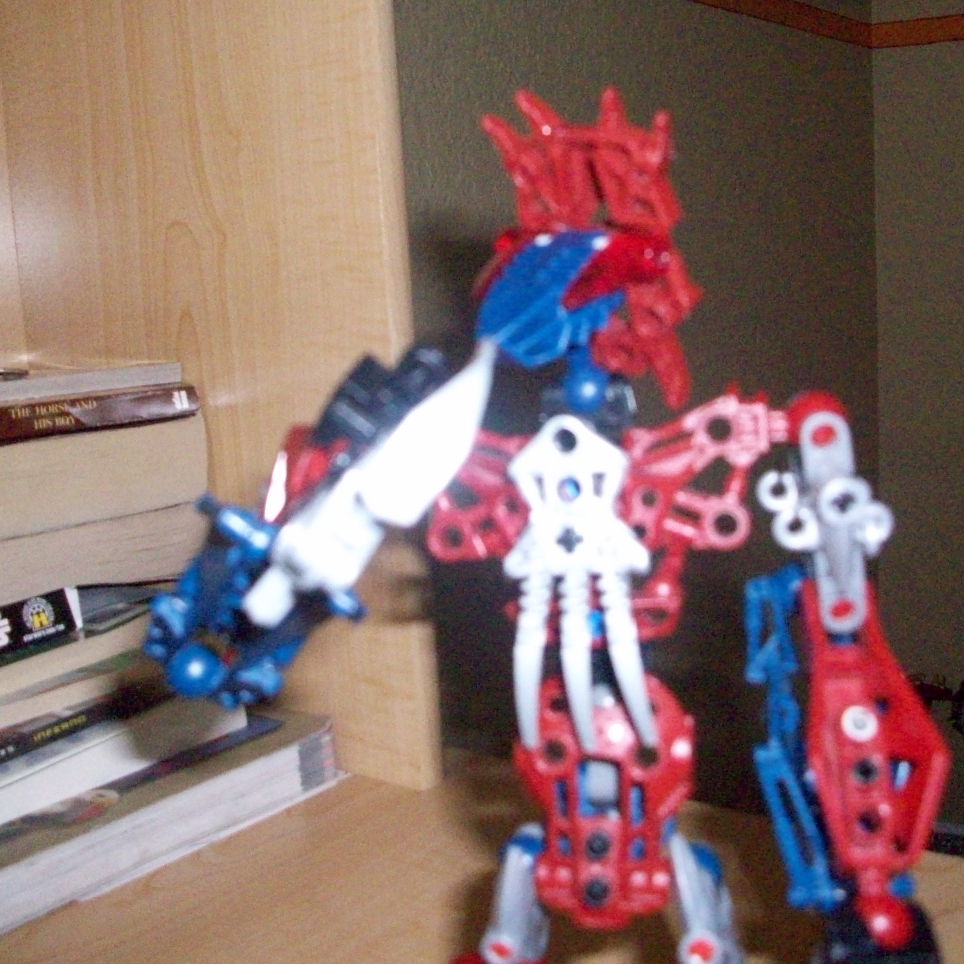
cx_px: 536
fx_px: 1292
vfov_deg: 40.9
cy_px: 488
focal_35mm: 41
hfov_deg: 40.9
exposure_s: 1/128
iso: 800
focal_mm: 5.7
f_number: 2.8
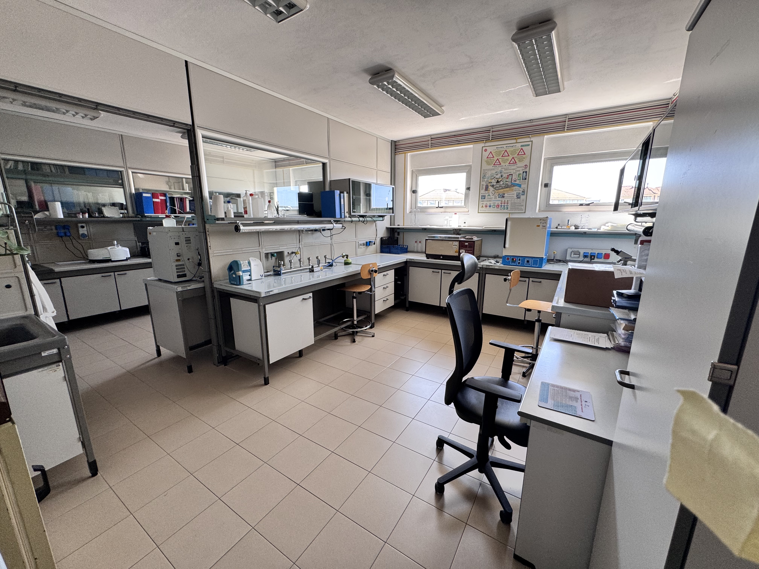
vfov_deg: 85.7
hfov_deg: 102.1
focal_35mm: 14
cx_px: 380
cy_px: 284
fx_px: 307
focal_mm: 2.22
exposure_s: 1/99
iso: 100
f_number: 2.2
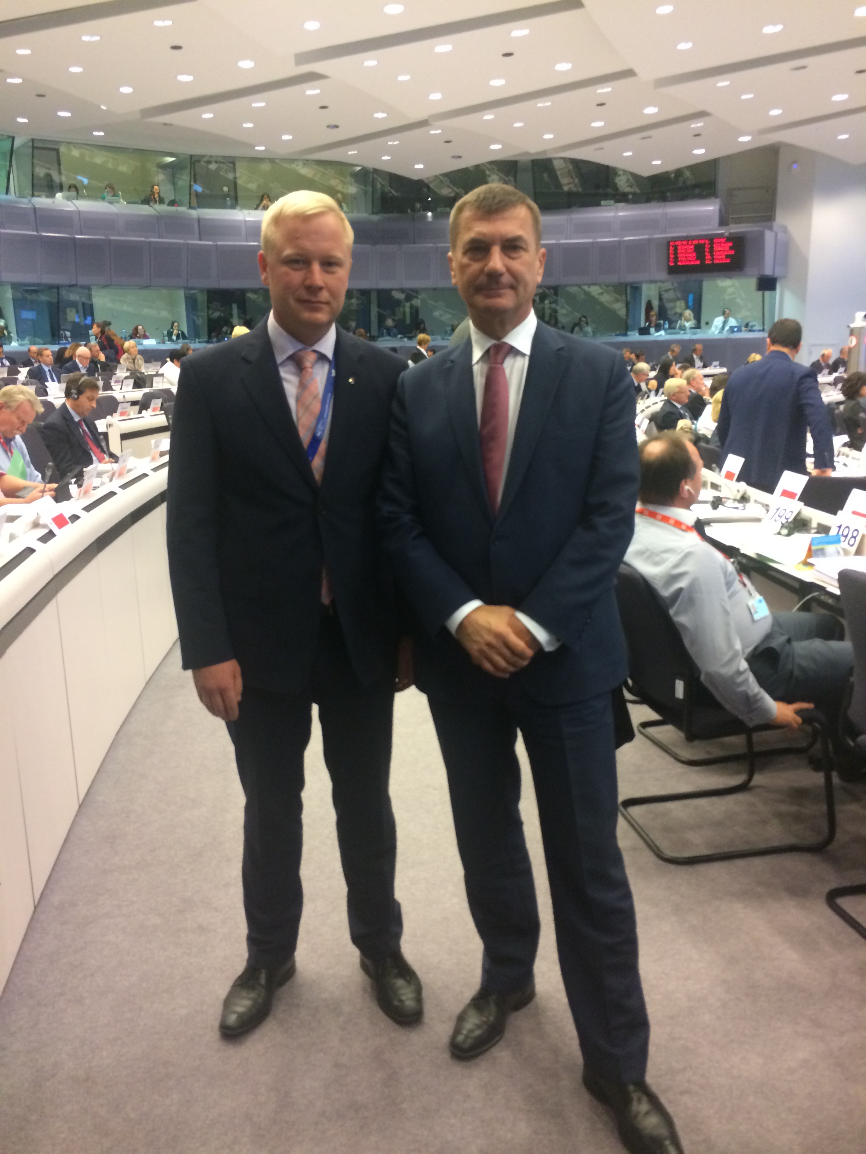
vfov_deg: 61.7
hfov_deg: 48.2
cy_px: 577
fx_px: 967
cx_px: 433
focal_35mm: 29
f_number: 2.2
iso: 320
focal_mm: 4.15
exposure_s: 1/33
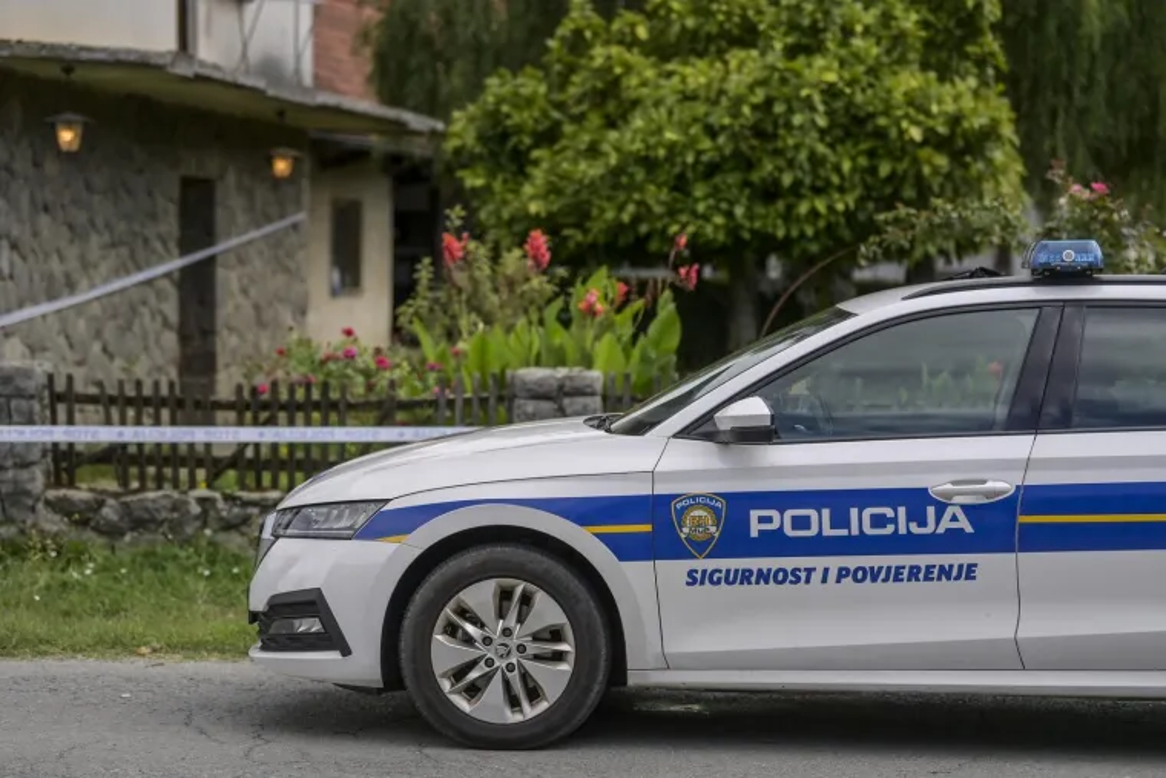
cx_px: 583
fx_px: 3304
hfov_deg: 20.0
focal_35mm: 102
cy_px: 389
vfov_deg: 13.4
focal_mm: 102
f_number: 2.8
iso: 400
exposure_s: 1/6400
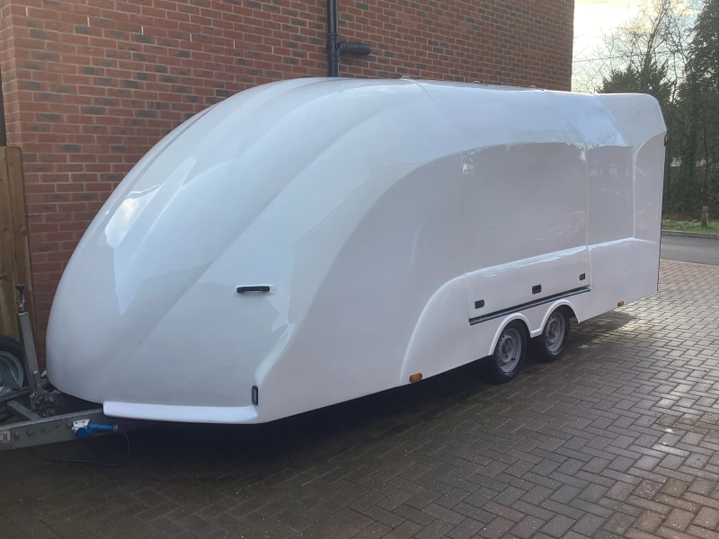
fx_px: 644
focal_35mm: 31
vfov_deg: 45.4
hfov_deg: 58.4
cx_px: 360
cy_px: 270
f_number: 2.4
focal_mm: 3.3
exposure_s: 1/120
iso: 40
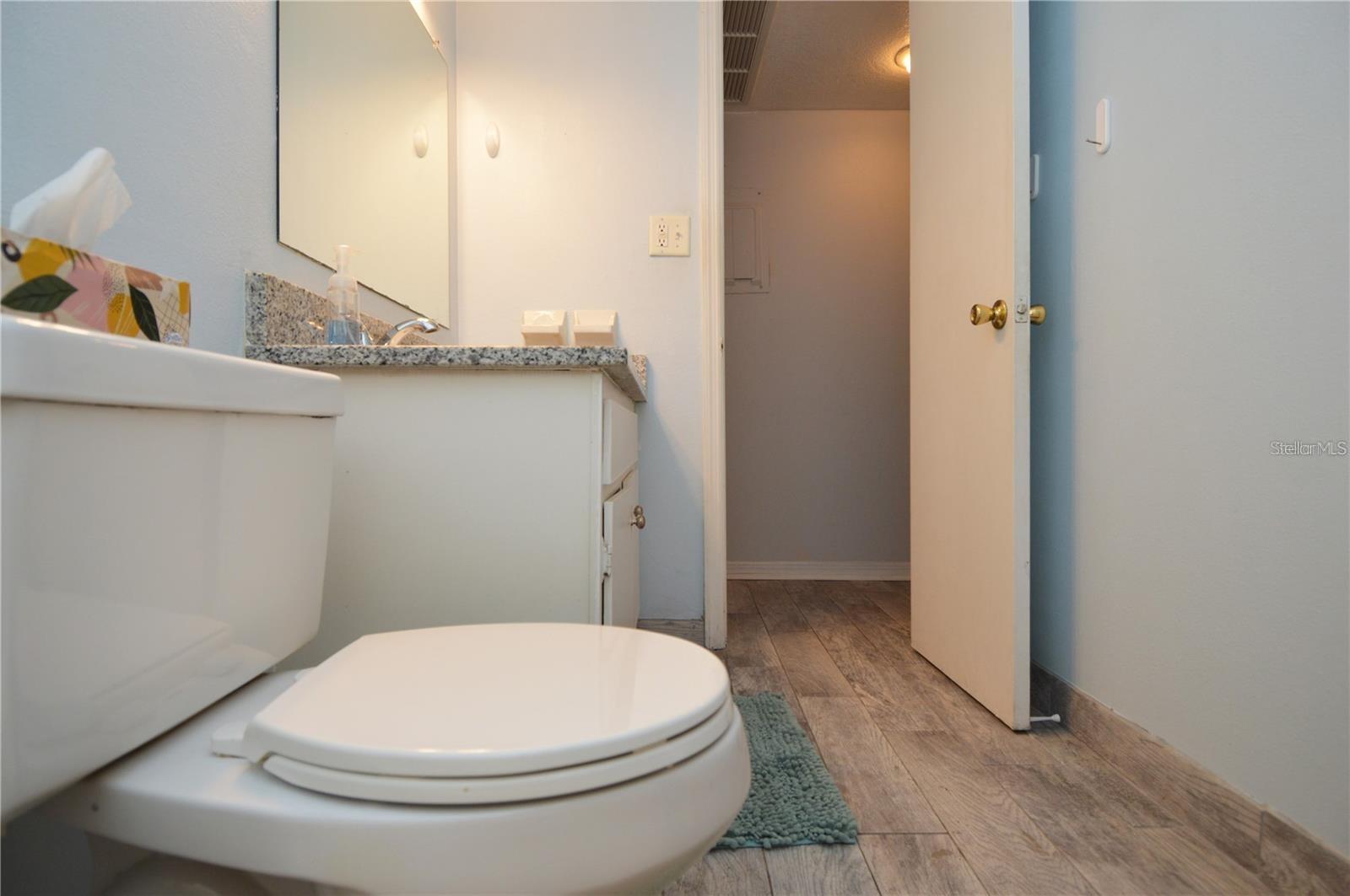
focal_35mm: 18
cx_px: 675
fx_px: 674
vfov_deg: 67.3
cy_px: 448
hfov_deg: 90.1
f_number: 4
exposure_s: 1/60
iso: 400
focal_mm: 12
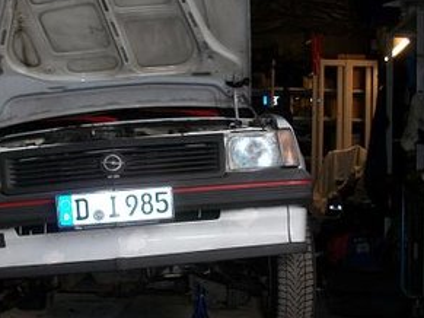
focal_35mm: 77
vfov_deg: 19.0
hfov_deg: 25.2
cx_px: 138
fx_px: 943
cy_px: 249
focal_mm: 6.3
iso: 160
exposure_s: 1/40
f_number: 3.1
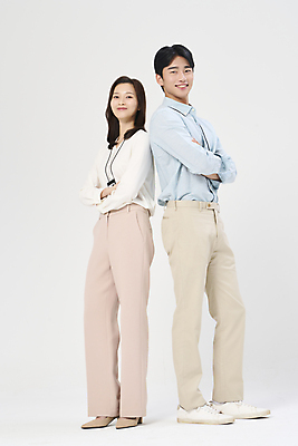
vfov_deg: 28.8
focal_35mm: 70
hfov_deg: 19.5
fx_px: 868
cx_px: 149
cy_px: 223
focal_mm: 70
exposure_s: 1/125
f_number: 11
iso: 160
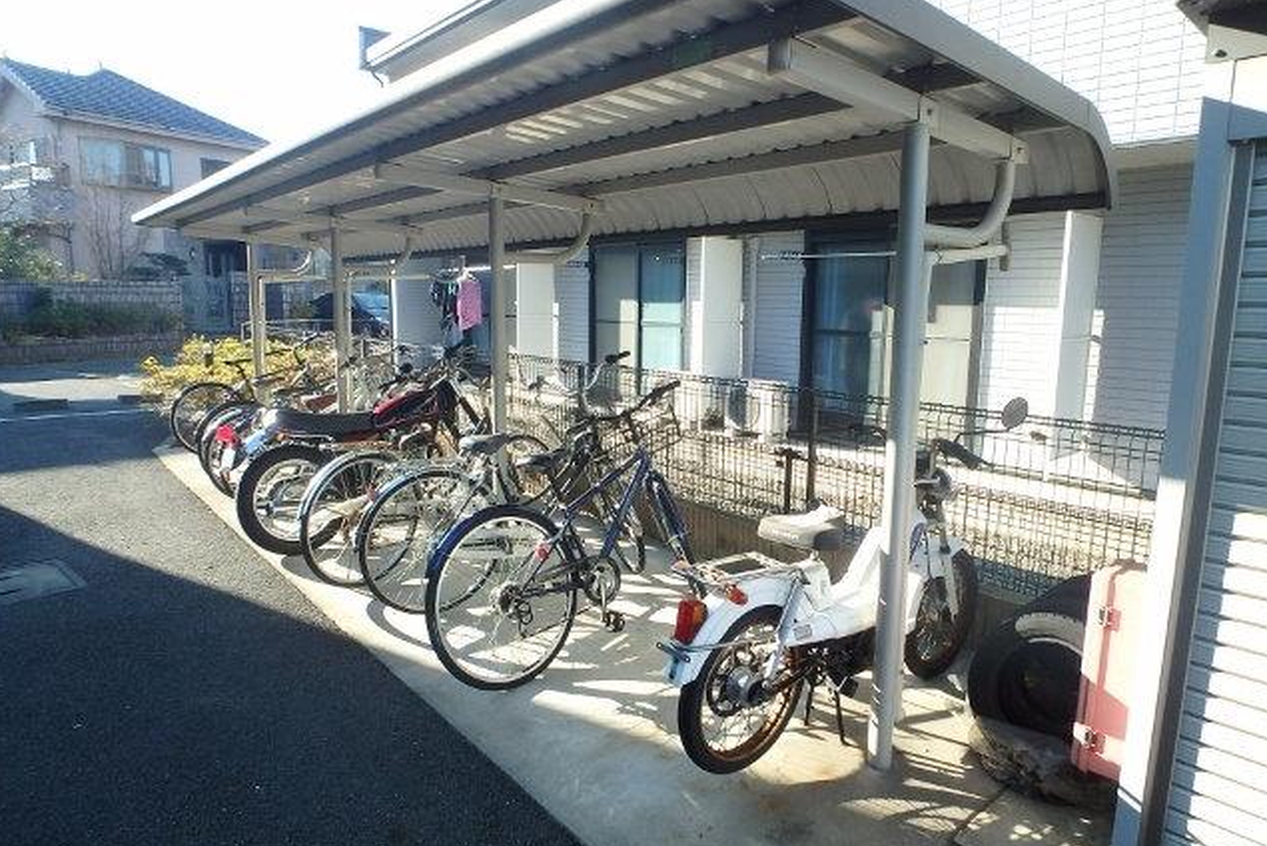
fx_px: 775
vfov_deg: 57.3
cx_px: 631
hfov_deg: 78.6
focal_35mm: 22
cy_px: 441
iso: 125
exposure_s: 1/250
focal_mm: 3.7
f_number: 3.5
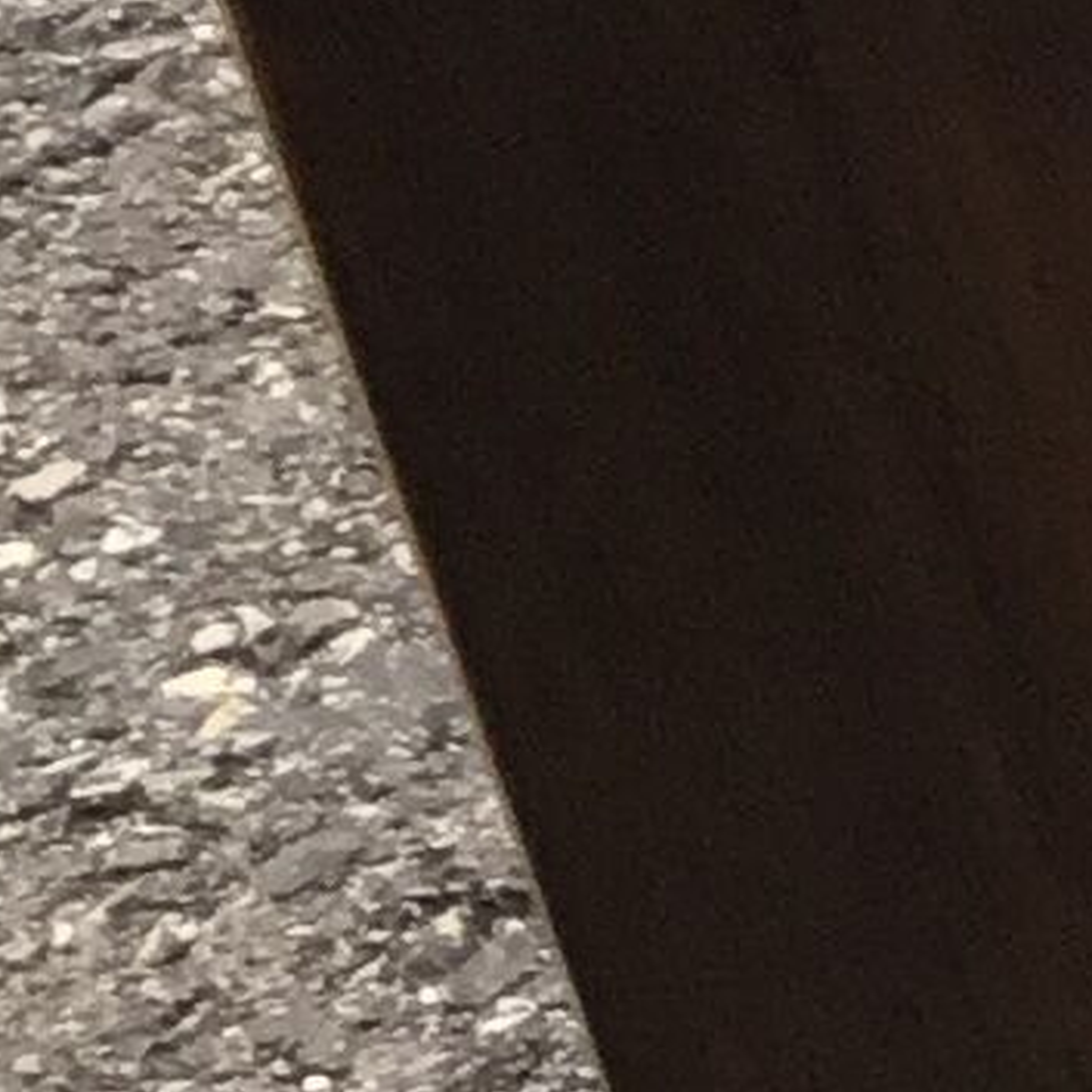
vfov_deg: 6.9
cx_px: 4526
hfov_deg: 5.8
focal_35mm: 253
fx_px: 9030
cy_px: 653
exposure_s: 1/100
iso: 32
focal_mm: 3.3
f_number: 2.4
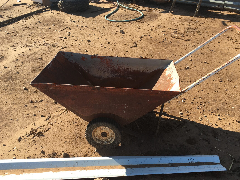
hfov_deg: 52.5
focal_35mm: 35
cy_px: 98
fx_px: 243
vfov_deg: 40.7
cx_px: 134
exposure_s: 1/785
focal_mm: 4.15
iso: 25
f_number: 2.2
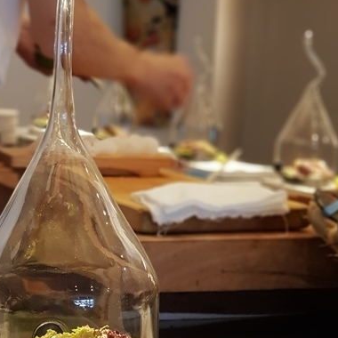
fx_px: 1105
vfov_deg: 17.3
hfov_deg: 17.3
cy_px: 258
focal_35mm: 100
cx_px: 66
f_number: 2.4
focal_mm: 6
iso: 125
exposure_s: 1/30
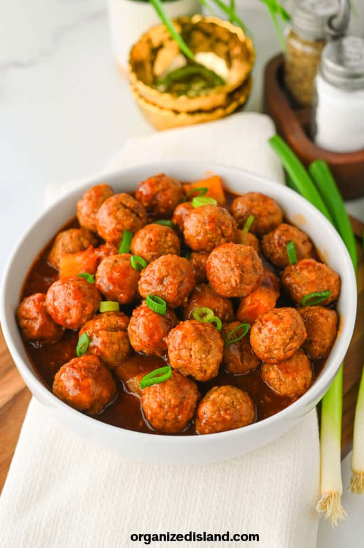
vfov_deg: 39.6
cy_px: 274
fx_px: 760
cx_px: 182
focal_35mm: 50
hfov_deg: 26.9
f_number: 5
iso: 450
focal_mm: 50
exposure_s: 1/160
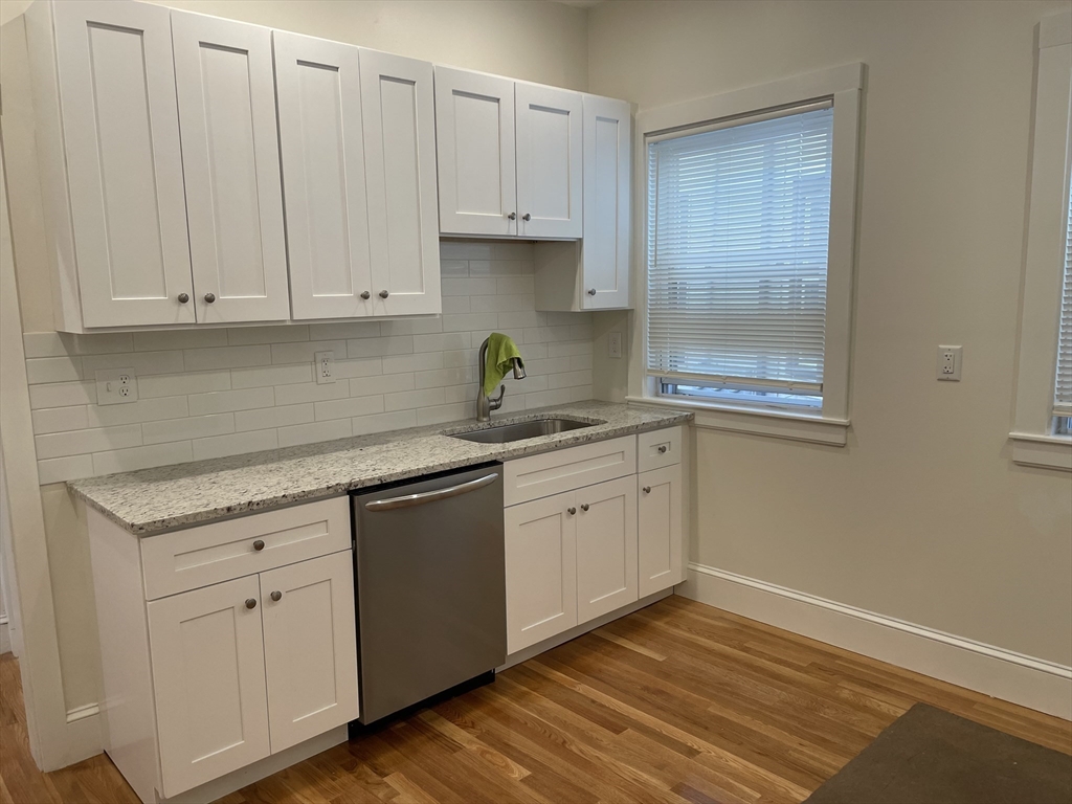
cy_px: 402
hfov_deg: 67.3
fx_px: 805
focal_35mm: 26
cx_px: 536
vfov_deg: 53.1
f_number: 1.6
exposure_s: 1/120
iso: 100
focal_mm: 4.2
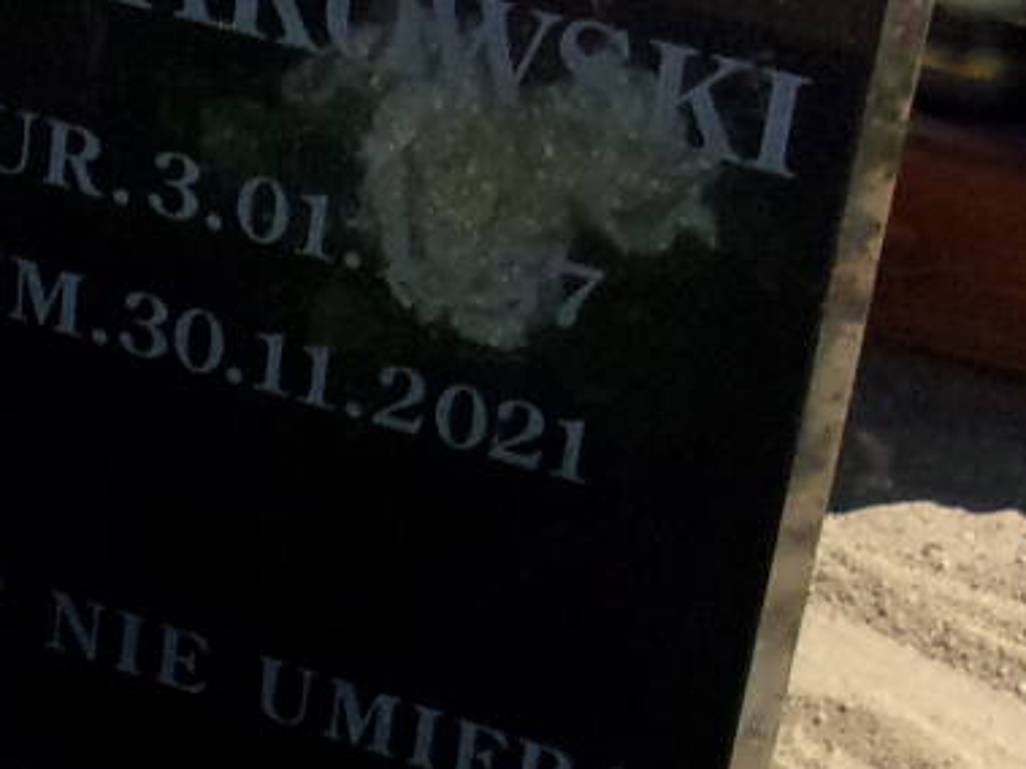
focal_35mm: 146
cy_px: 1148
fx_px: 4326
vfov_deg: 9.9
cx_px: -195
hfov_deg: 13.2
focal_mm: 4.9
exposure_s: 1/280
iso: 200
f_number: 10.4
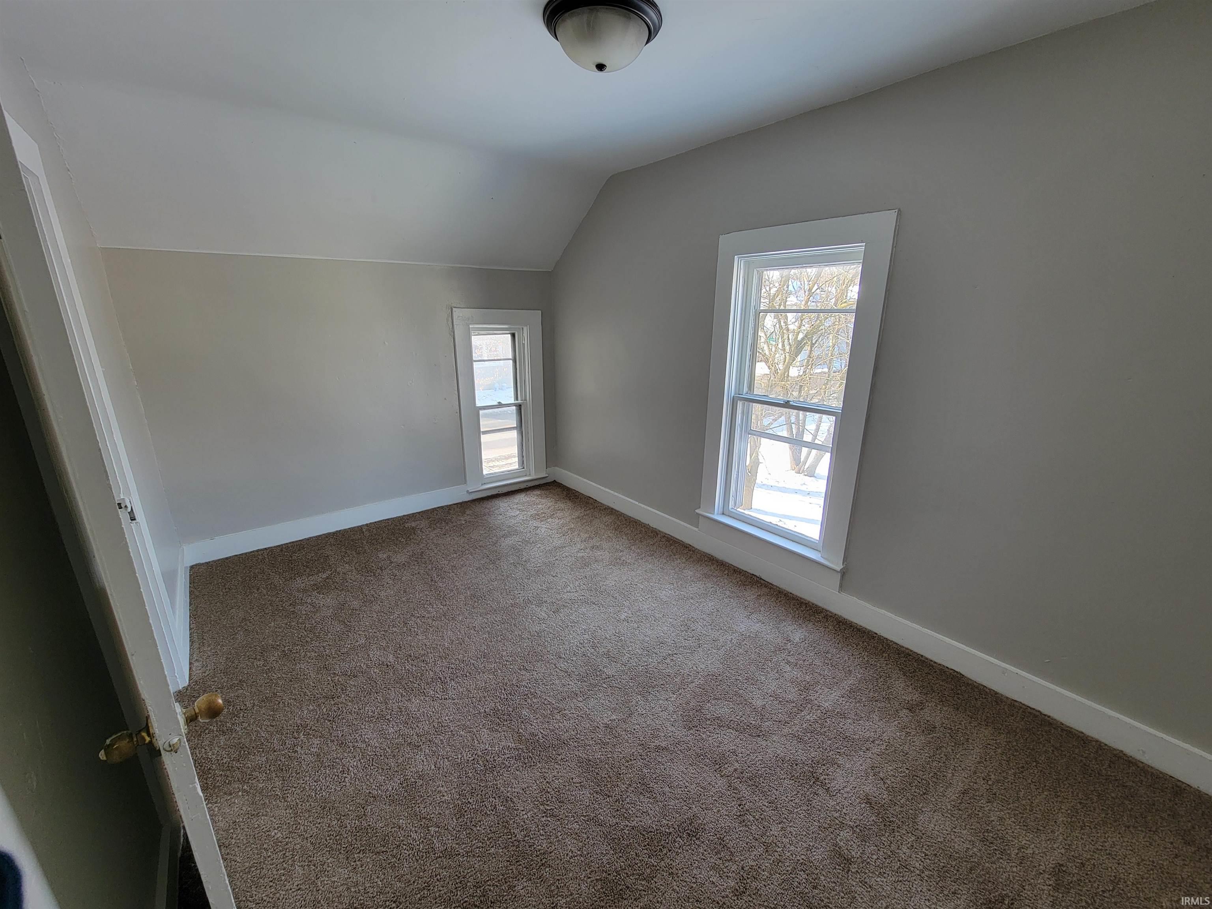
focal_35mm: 13
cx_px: 606
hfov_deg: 106.2
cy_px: 454
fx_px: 455
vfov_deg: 89.9
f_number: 2.2
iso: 80
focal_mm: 2.2
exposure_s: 1/60
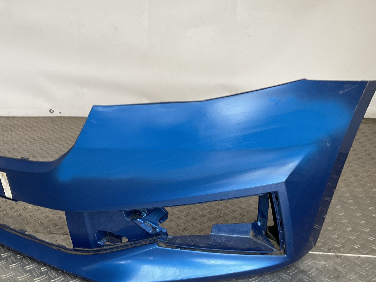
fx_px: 445
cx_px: 115
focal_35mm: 41
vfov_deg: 35.0
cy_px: 169
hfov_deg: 44.9
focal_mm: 3
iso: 50
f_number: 1.8
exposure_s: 1/50
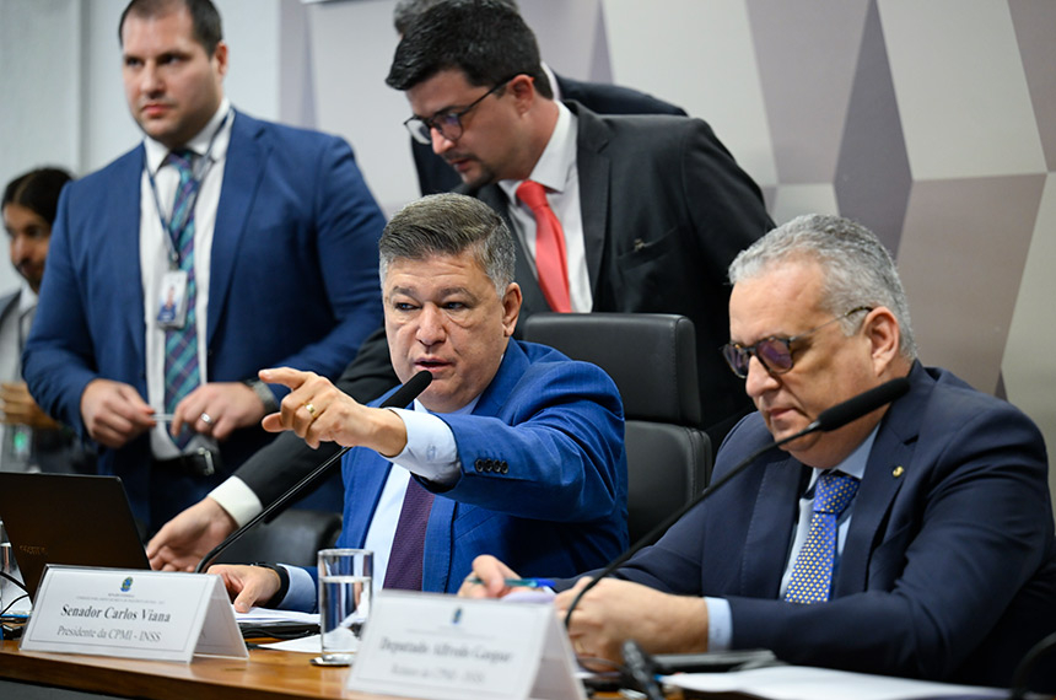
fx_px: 3367
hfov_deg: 17.8
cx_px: 528
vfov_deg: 11.9
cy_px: 350
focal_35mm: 115
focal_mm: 115
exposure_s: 1/160
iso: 1600
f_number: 2.8
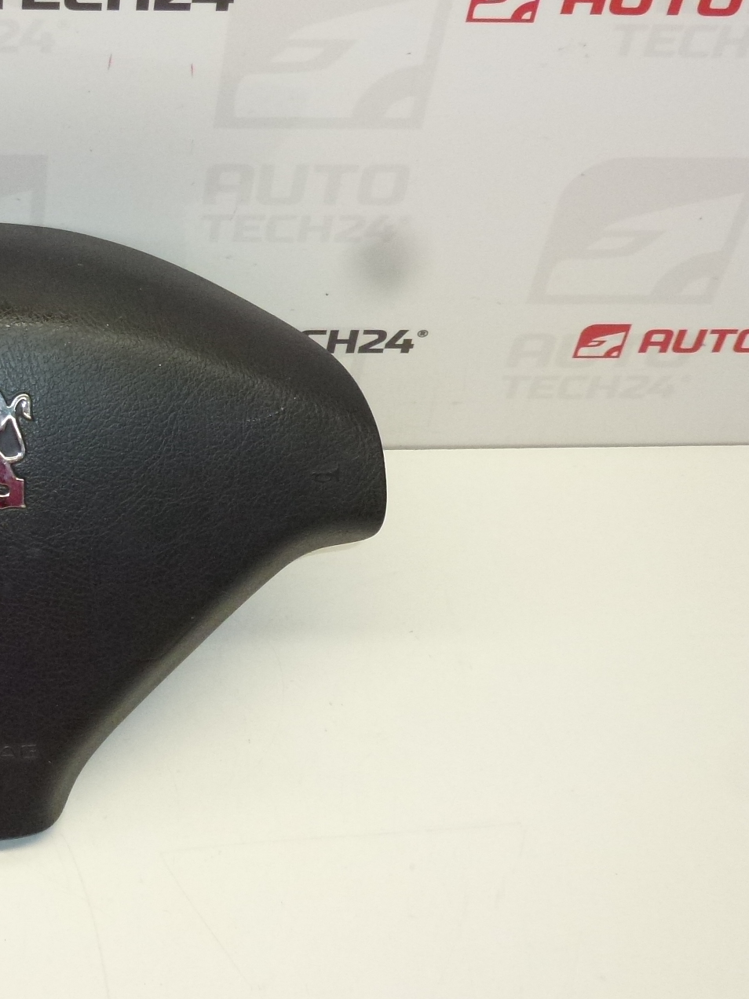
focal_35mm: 66
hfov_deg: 21.4
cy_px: 498
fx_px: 1904
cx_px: -13
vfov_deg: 29.4
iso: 400
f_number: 3.9
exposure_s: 1/200
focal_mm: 7.4
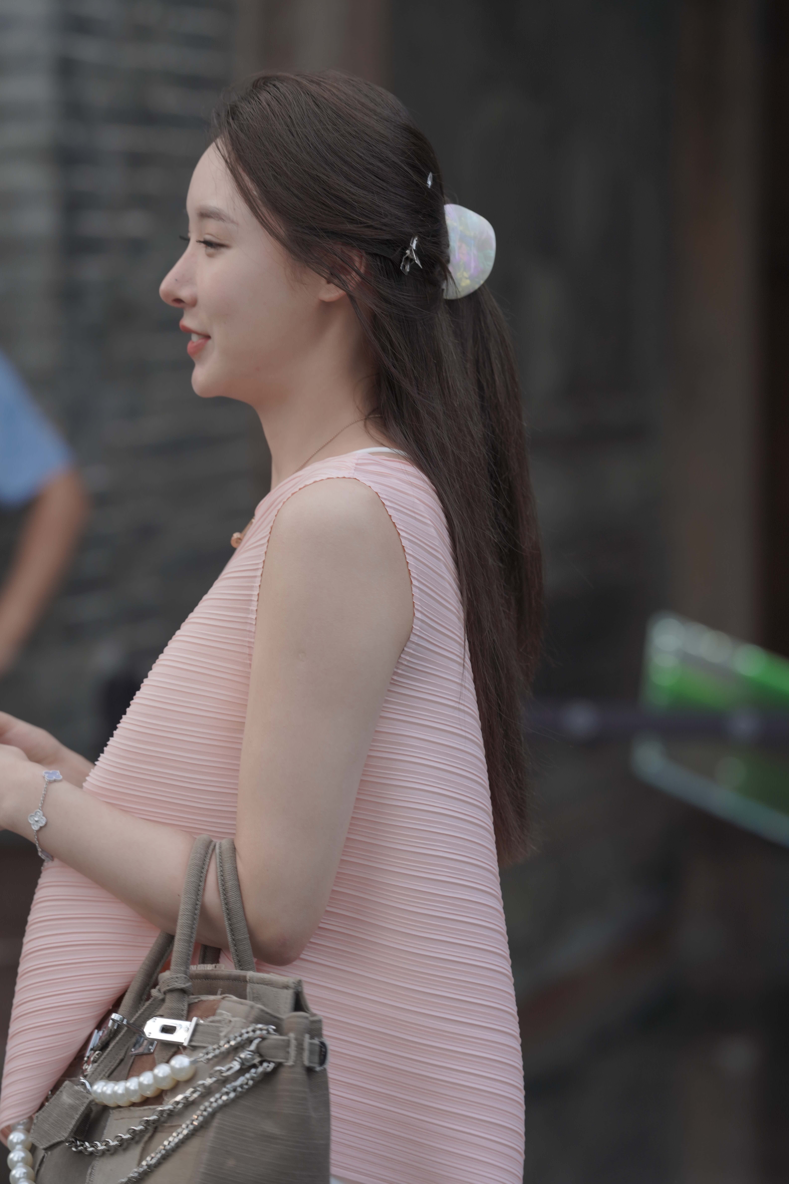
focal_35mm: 135
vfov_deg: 15.2
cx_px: 394
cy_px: 592
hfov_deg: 10.2
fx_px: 4438
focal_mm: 135
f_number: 3.5
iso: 320
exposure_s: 1/400
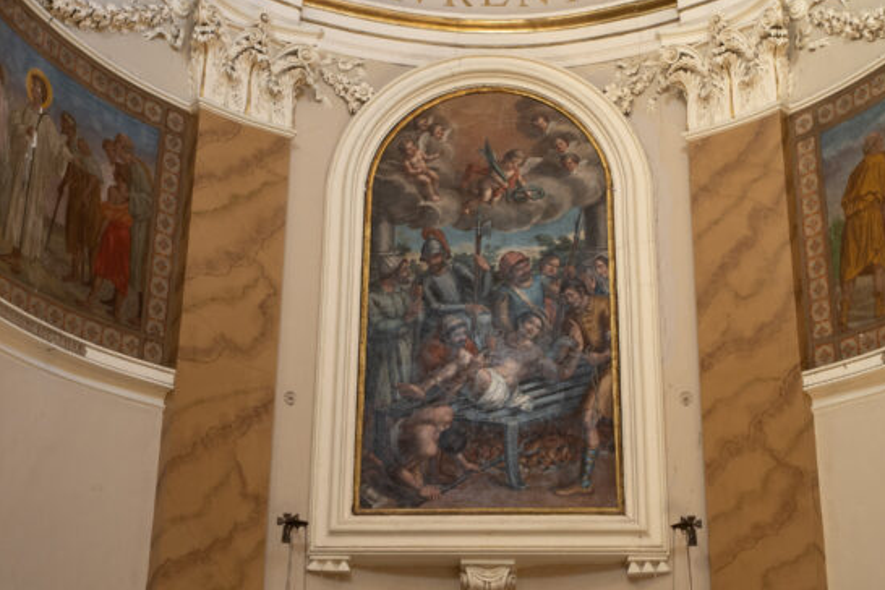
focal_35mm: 52
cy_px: 318
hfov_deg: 38.1
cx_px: 491
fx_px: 1278
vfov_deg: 26.0
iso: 320
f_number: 13
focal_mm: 24.7
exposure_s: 8
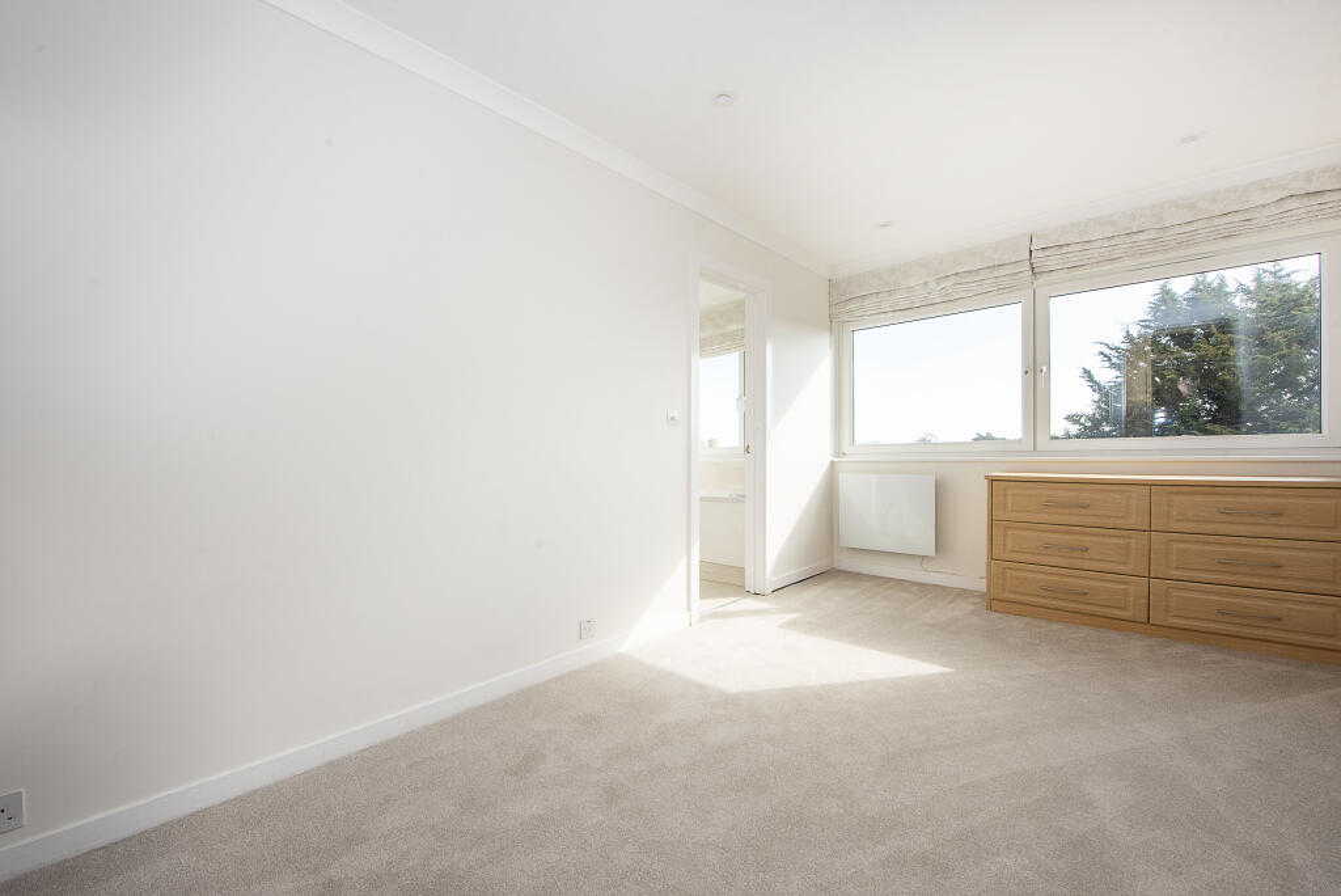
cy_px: 448
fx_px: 522
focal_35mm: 14
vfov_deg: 81.3
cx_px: 670
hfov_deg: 104.2
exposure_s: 1/200
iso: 500
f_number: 11
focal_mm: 14
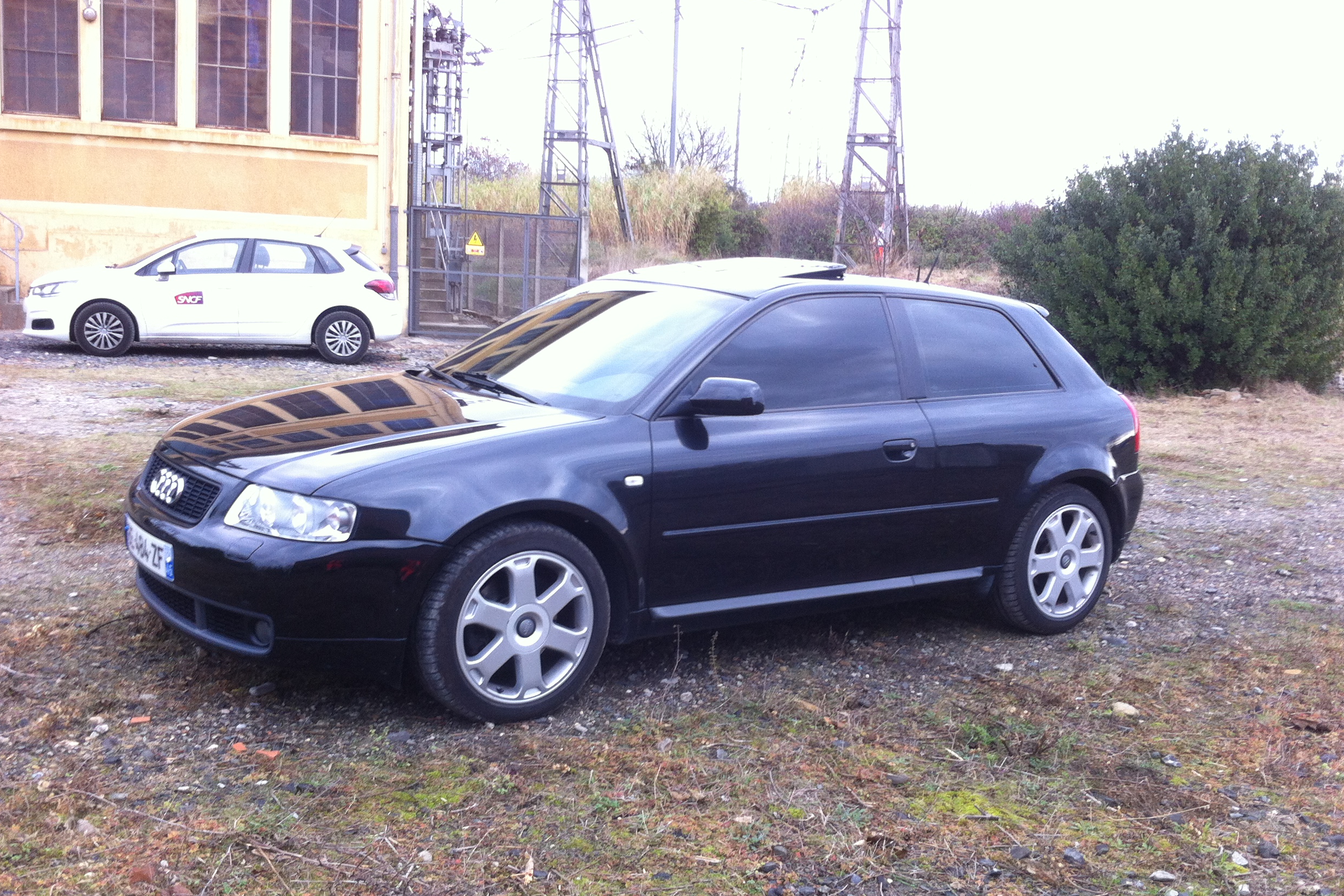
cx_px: 680
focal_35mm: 38
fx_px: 1419
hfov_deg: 50.7
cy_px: 493
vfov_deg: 35.0
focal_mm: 3.85
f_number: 2.8
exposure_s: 1/60
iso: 80
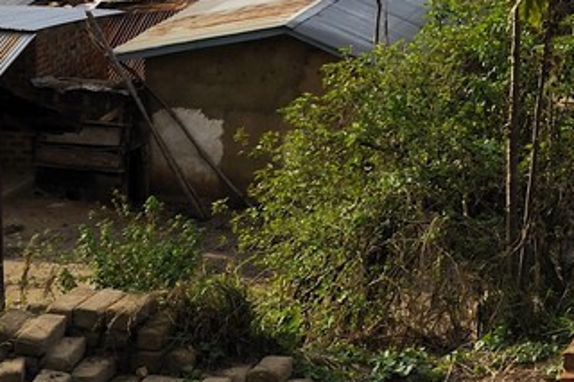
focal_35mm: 175
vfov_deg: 7.4
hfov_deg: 10.9
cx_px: 1094
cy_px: -509
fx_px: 2789
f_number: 8
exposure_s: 1/250
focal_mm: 35
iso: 200
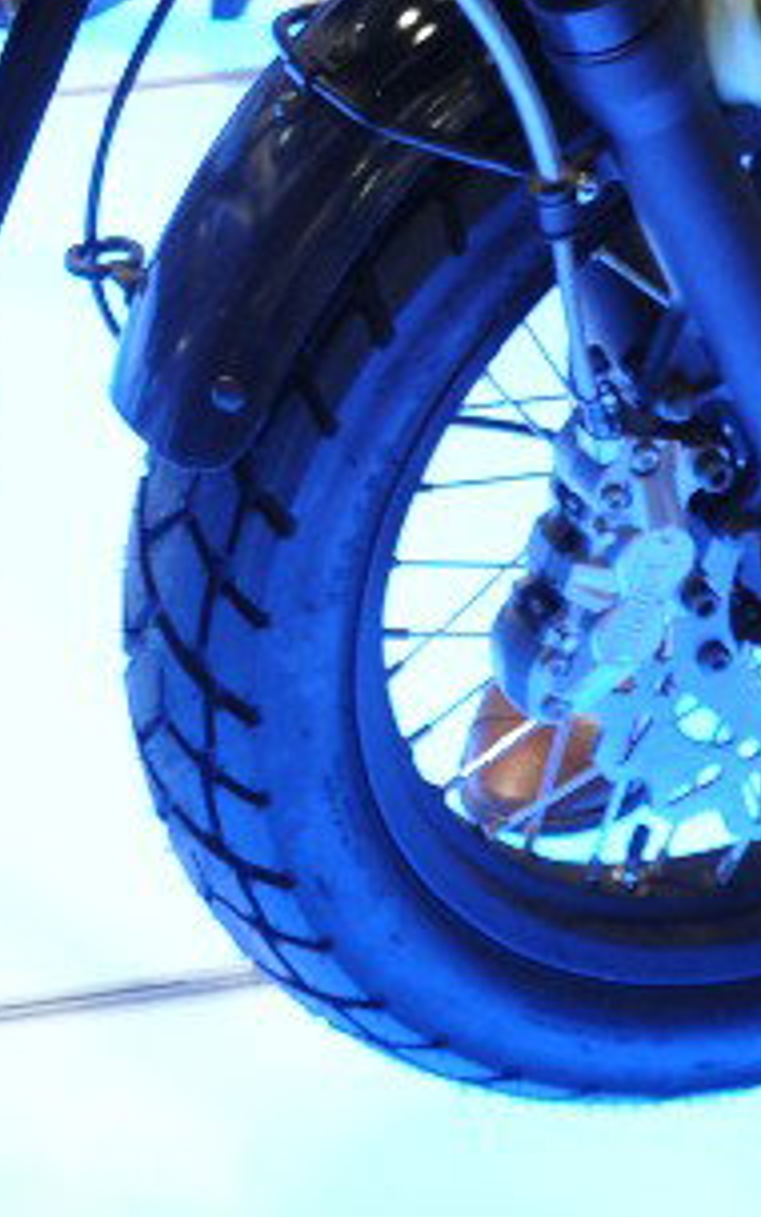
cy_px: 88
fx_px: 4247
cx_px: -755
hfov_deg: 9.6
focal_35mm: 128
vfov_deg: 16.1
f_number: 5.6
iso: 220
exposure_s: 1/30
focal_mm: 18
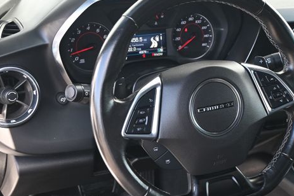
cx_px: 191
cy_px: 101
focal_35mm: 65
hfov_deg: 30.6
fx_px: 533
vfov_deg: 20.8
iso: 720
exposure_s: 1/125
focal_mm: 31.5
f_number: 5
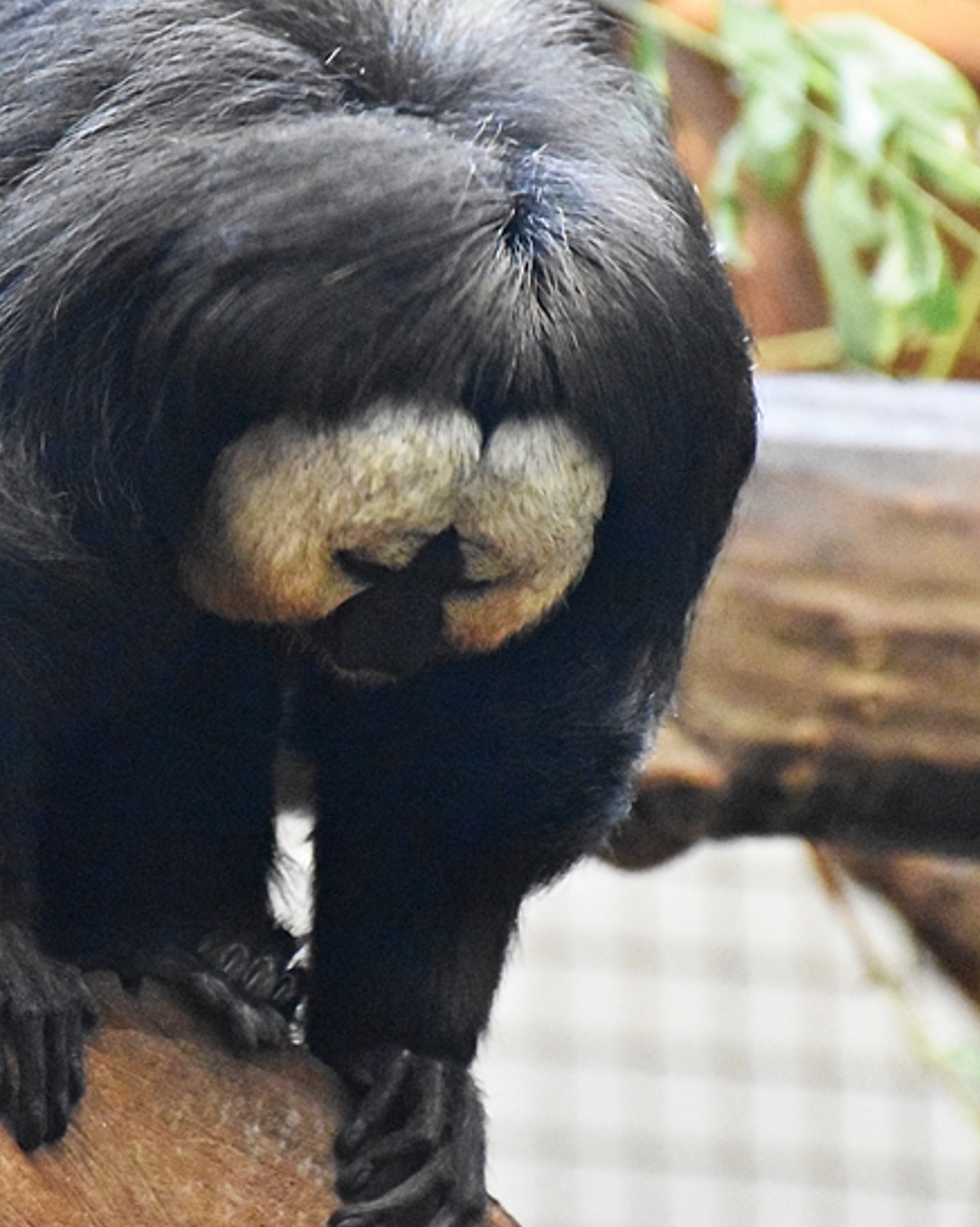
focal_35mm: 370
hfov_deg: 4.2
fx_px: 13429
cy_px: 469
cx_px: 241
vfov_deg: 5.2
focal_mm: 140
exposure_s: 1/100
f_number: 5.6
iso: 12800
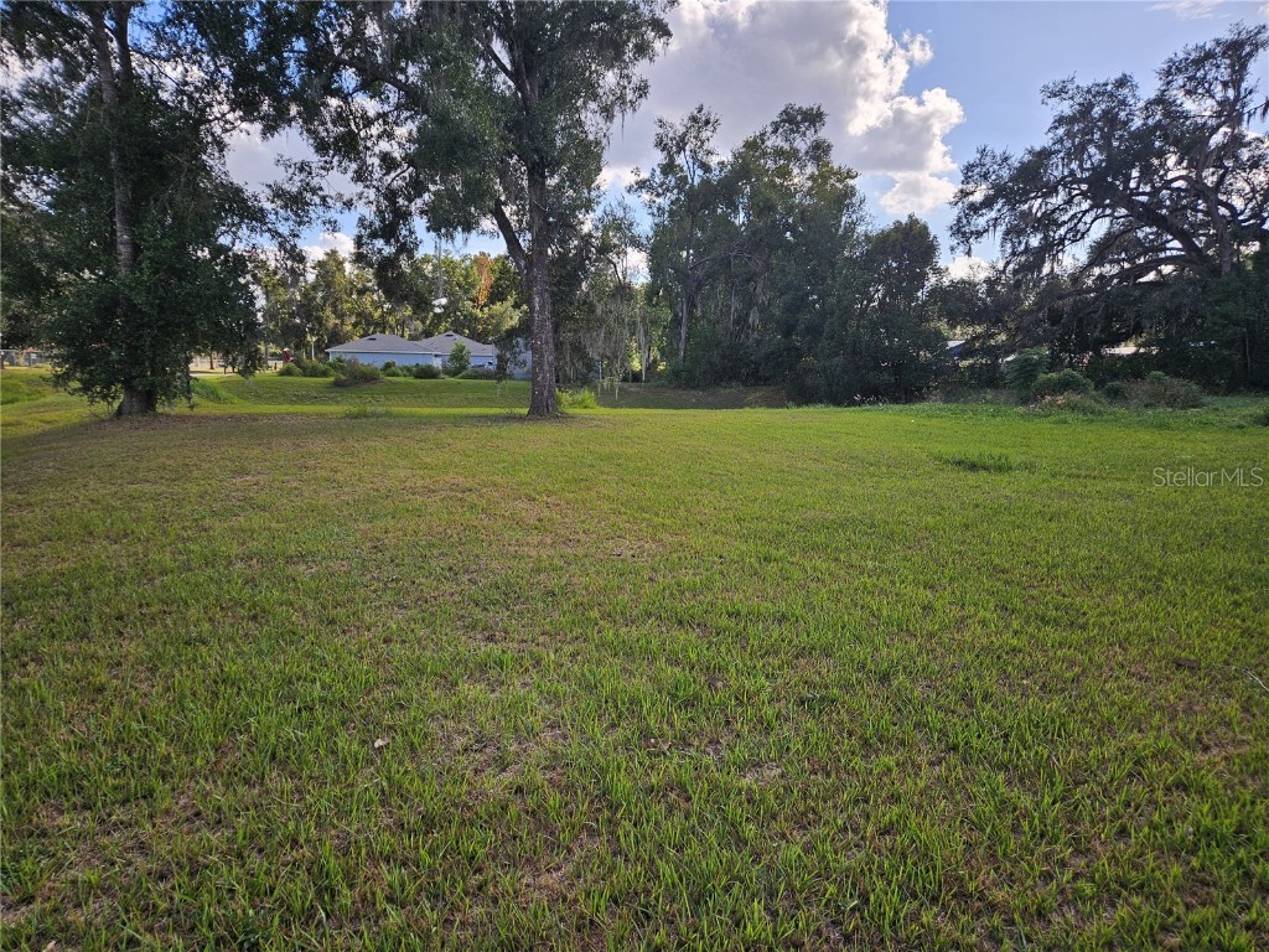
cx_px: 634
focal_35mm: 23
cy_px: 476
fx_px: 843
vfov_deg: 58.9
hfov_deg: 73.9
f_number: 1.8
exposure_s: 1/957
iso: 25
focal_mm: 5.4
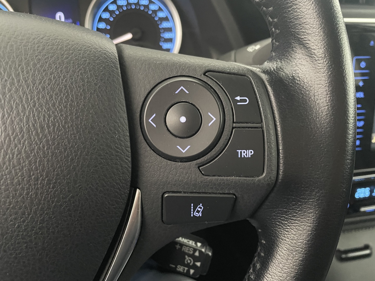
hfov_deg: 67.3
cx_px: 188
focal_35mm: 26
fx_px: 282
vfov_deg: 53.1
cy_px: 140
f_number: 1.6
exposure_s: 1/25
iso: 800
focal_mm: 4.2
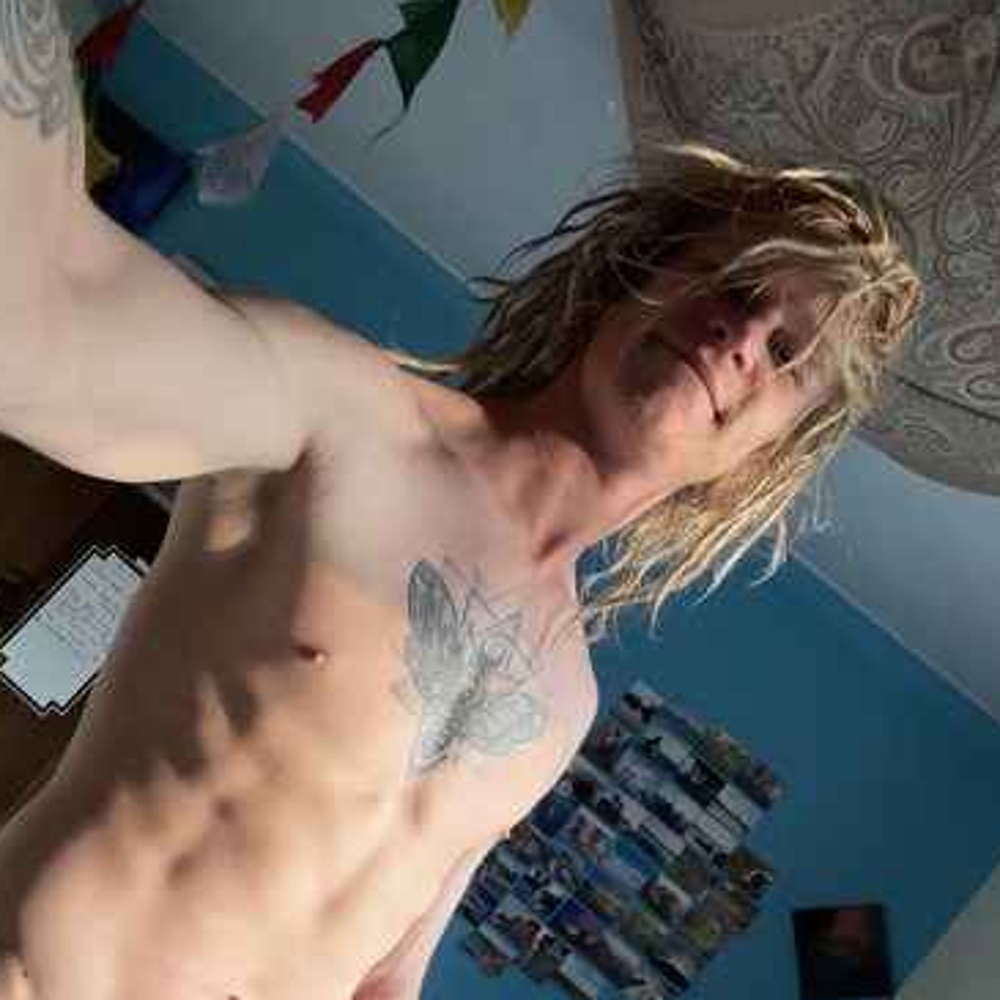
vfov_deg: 53.9
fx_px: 948
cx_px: 474
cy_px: 704
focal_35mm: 29
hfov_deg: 55.6
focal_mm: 2.71
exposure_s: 1/121
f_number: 2.2
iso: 80
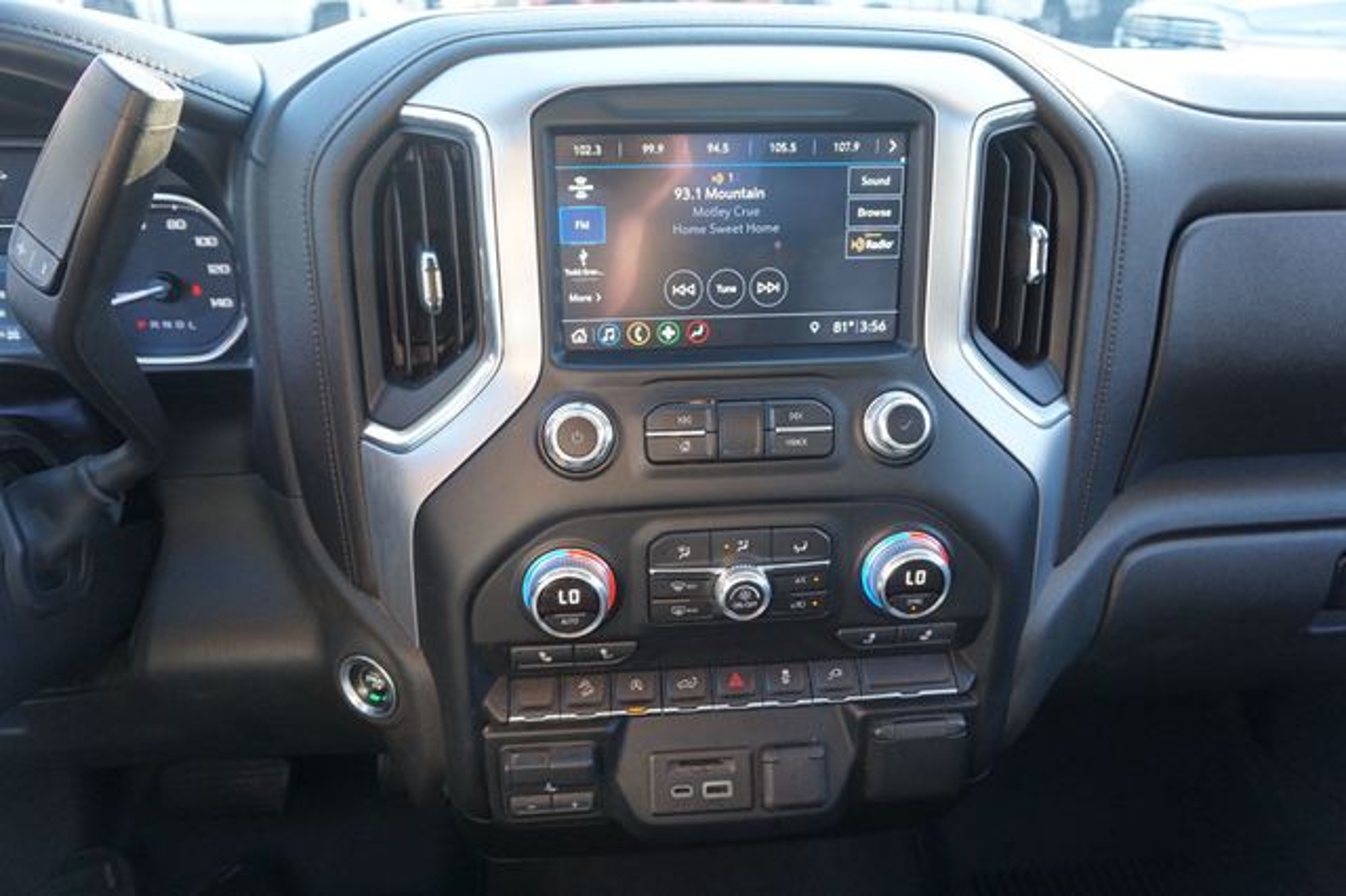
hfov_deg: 73.8
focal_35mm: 24
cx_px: 673
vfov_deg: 53.1
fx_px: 897
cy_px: 448
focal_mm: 16
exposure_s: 1/60
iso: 400
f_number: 4
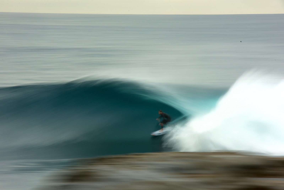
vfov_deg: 7.4
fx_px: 1460
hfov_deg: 11.1
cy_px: 95
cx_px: 142
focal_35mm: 185
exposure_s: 1/3
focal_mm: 185
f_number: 22
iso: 64
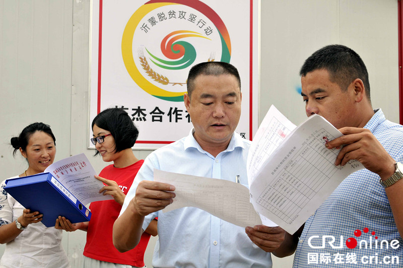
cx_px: 202
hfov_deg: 36.9
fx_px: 604
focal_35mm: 54
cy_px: 134
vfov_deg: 25.0
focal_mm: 36
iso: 200
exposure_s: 1/40
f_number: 7.1
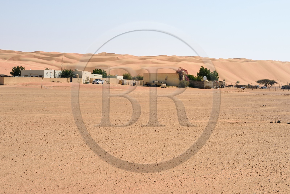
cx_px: 145
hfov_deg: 28.8
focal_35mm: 70
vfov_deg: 19.5
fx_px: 564
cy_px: 97
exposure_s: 1/640
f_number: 10
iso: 200
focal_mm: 70
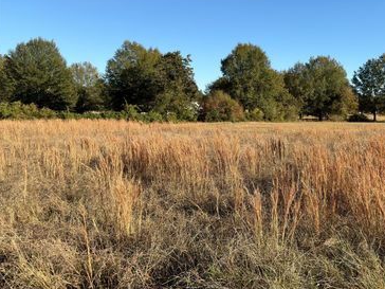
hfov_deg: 54.2
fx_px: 367
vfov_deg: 42.4
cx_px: 258
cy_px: 99
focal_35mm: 33
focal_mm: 6.76
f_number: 1.78
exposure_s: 1/2597
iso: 64
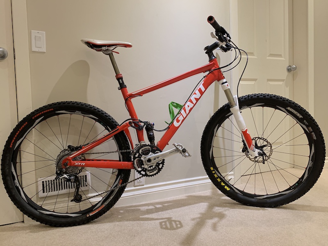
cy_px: 123
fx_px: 246
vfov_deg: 53.1
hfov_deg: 67.3
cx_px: 164
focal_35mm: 26
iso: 500
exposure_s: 1/30
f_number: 1.8
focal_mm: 4.25
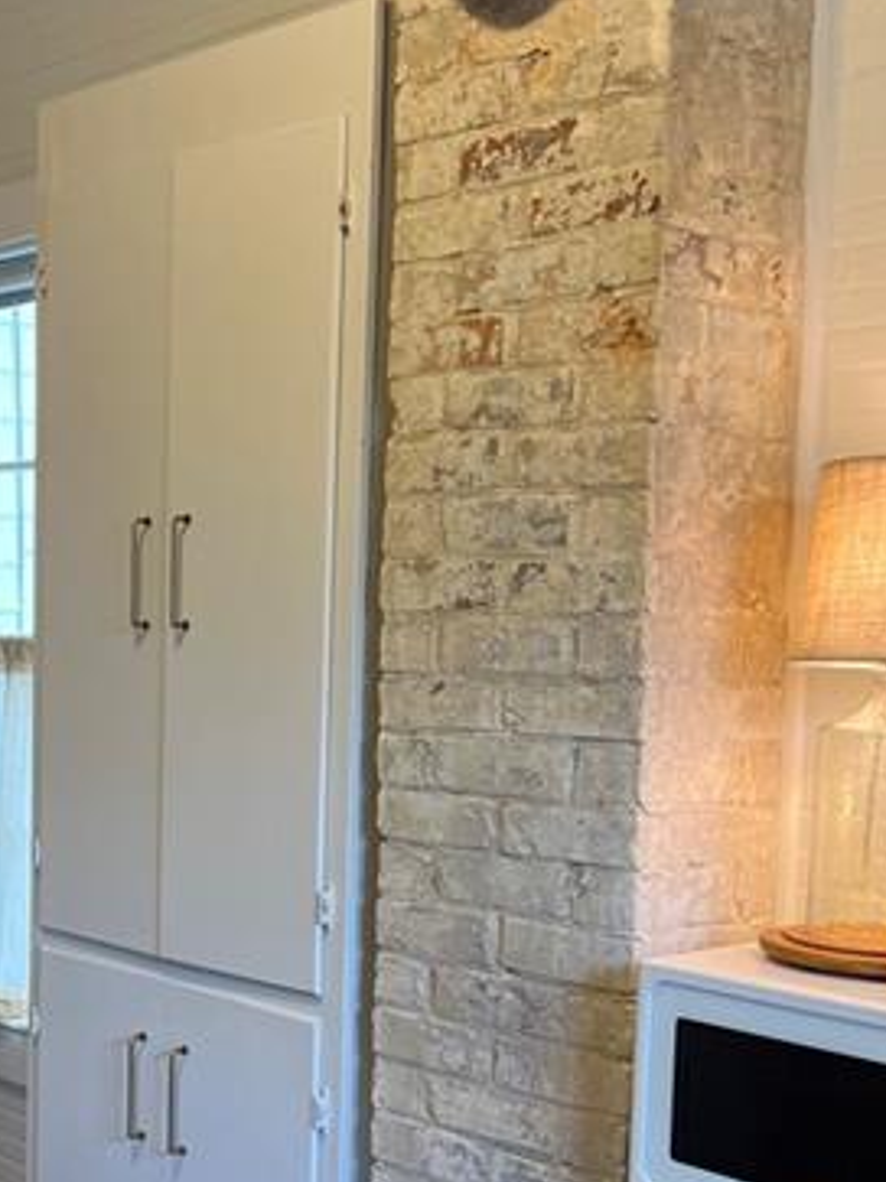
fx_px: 1878
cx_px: 130
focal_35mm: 55
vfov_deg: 34.6
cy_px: 795
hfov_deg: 25.9
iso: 100
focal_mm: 5.7
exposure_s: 1/60
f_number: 1.5
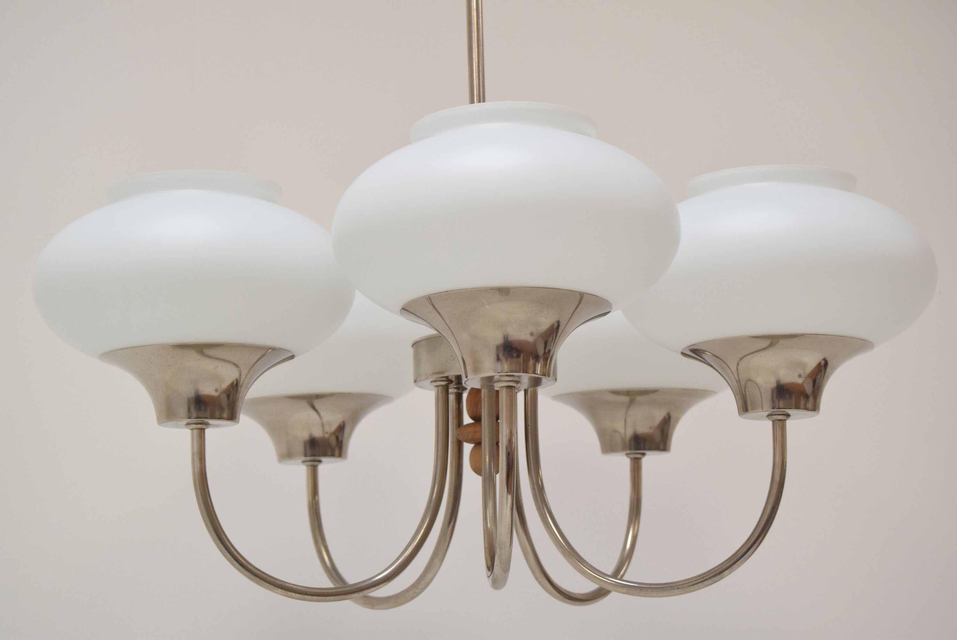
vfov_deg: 16.6
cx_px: 478
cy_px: 320
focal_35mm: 82
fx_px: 2195
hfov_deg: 24.6
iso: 1600
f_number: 7.1
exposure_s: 1/200
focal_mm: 55
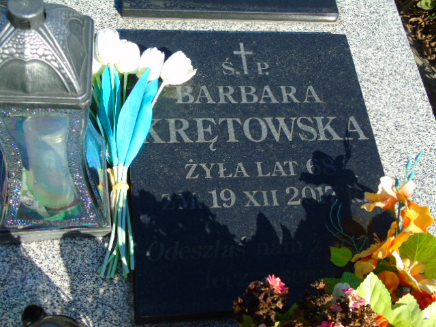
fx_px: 579
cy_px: 164
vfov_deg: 31.5
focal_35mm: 46
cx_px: 218
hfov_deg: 41.2
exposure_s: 1/400
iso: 80
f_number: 4.1
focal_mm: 8.2
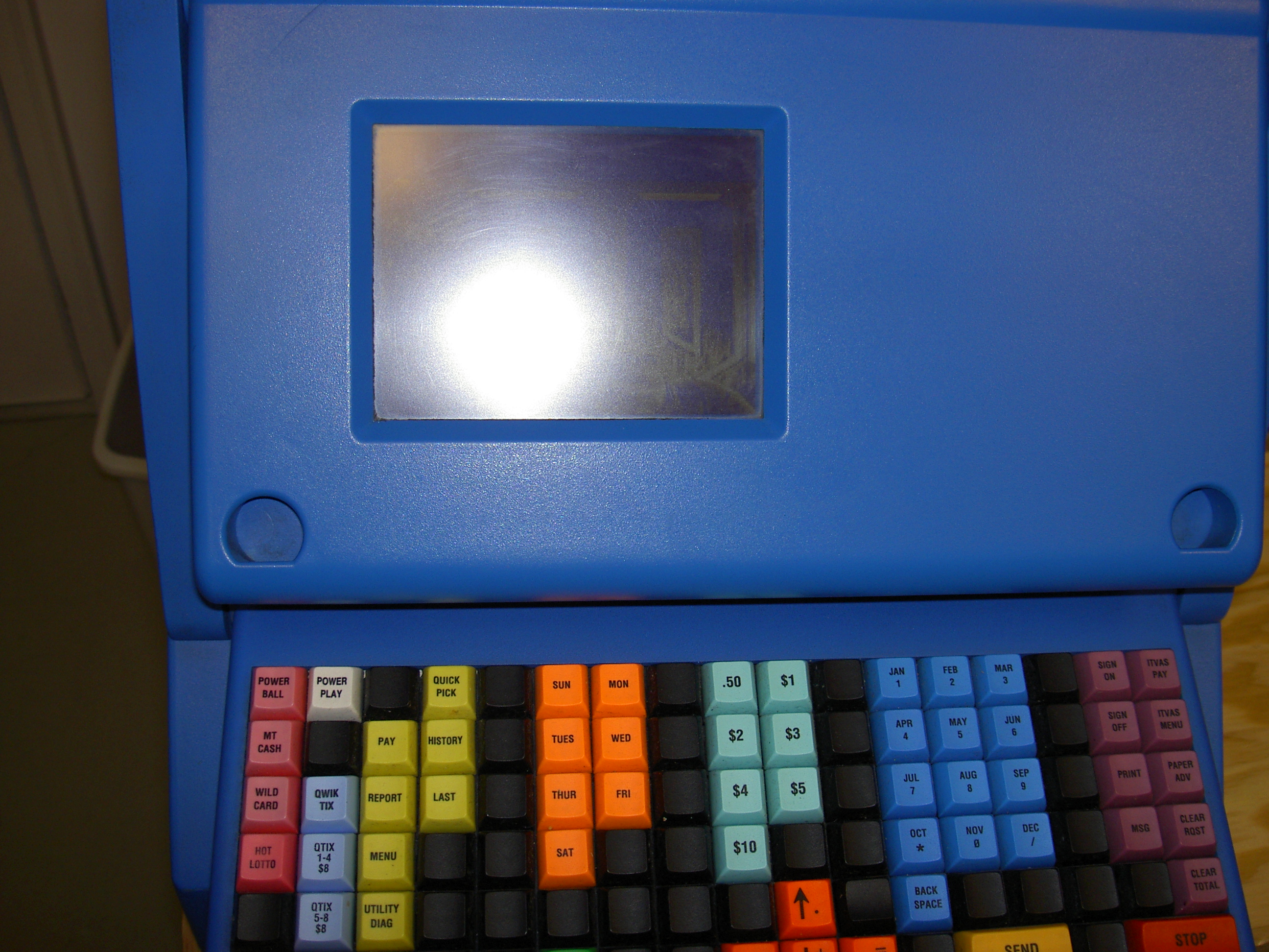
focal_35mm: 39
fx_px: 1430
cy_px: 476
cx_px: 634
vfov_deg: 36.8
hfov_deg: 47.9
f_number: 2.8
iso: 50
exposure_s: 1/125
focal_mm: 8
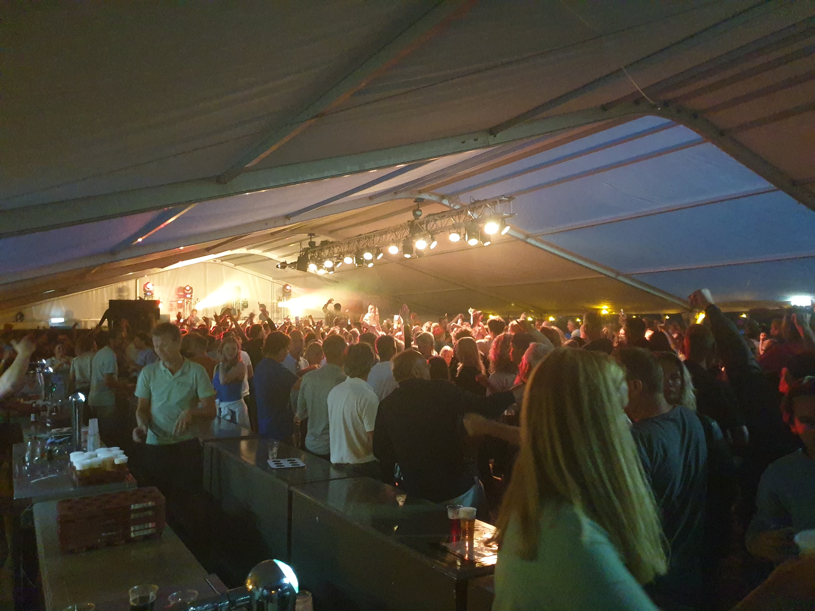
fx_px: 612
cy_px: 306
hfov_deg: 67.3
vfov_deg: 53.1
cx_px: 408
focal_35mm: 26
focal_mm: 4.3
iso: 1000
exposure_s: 1/50
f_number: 1.5
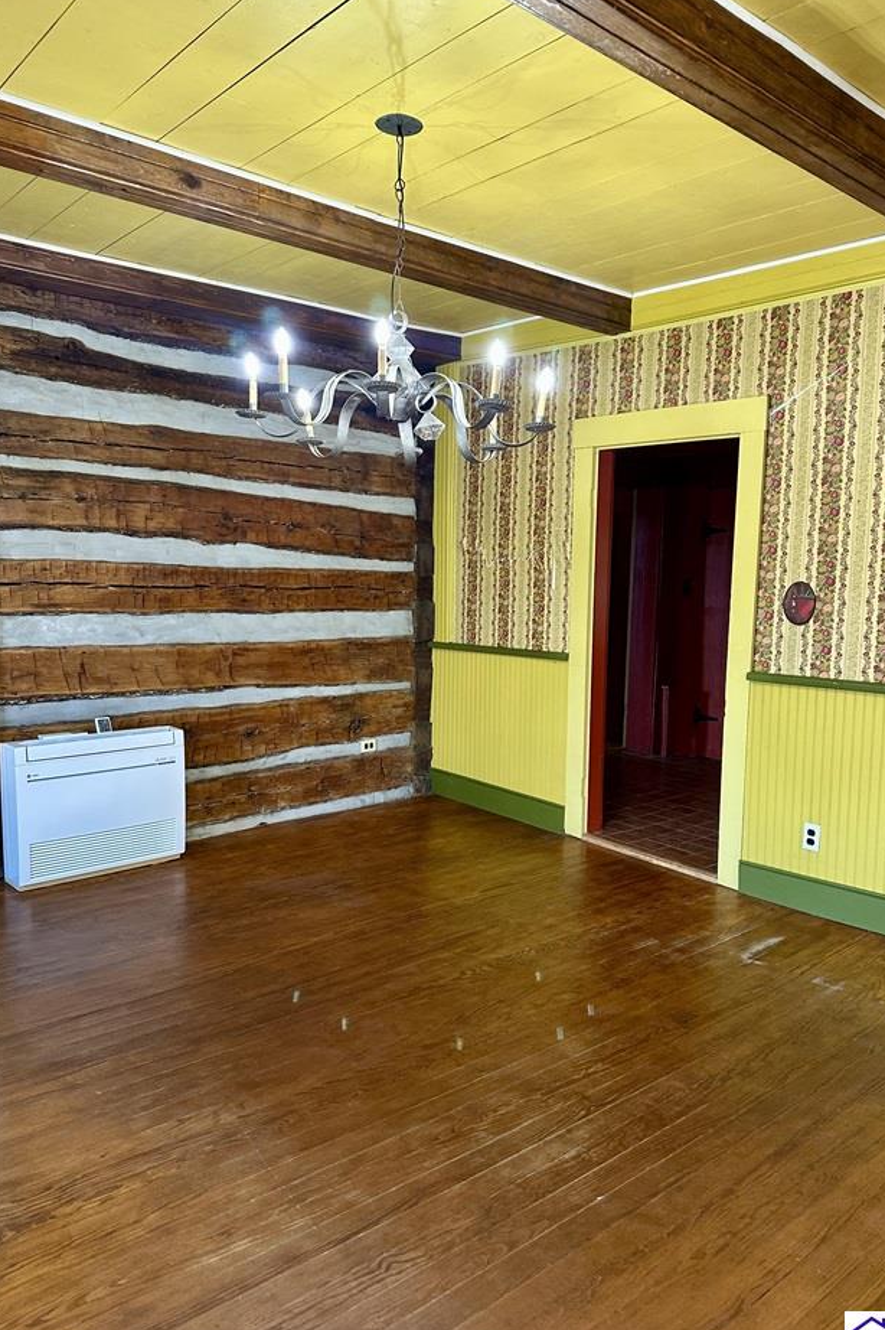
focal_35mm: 26
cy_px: 677
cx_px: 441
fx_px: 959
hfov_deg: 49.5
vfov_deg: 69.4
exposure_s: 1/60
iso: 200
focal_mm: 6.86
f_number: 1.78
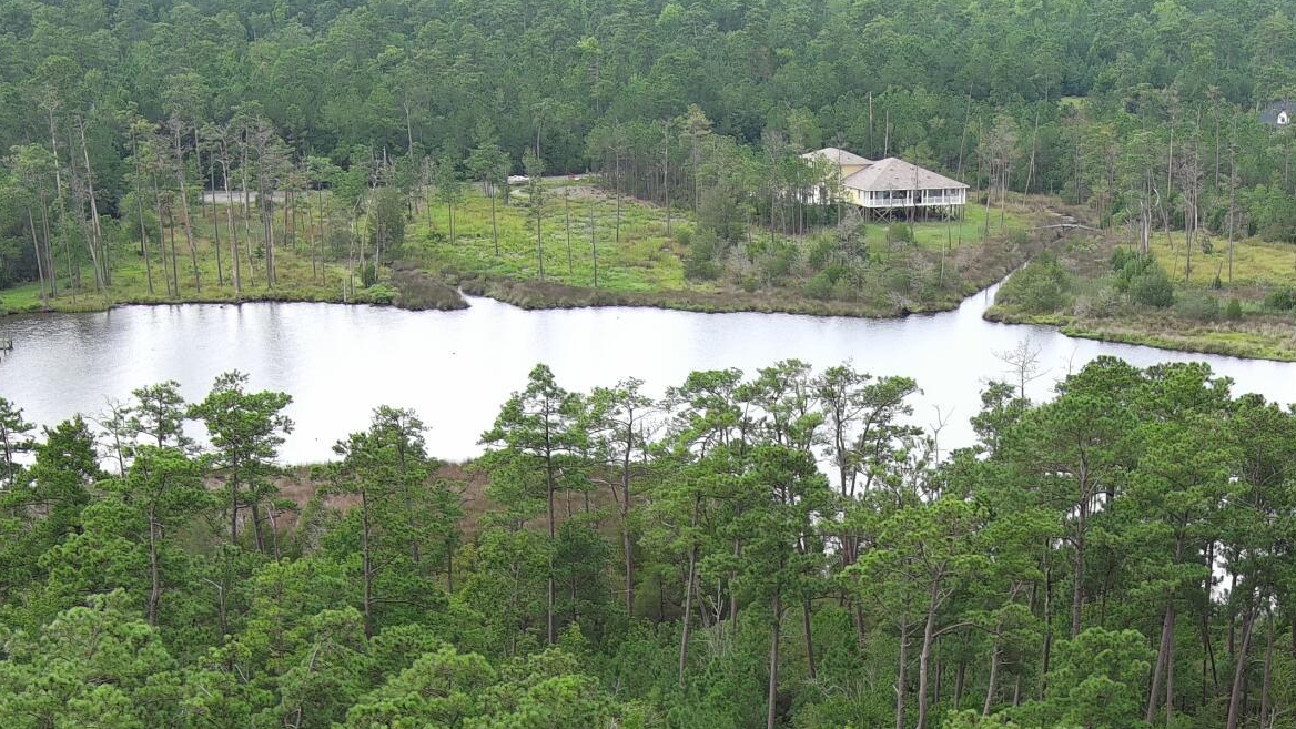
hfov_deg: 26.9
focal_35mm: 78
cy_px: 998
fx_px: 2680
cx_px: 914
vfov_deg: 14.7
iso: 100
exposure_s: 1/256
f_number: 2.8
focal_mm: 10.57
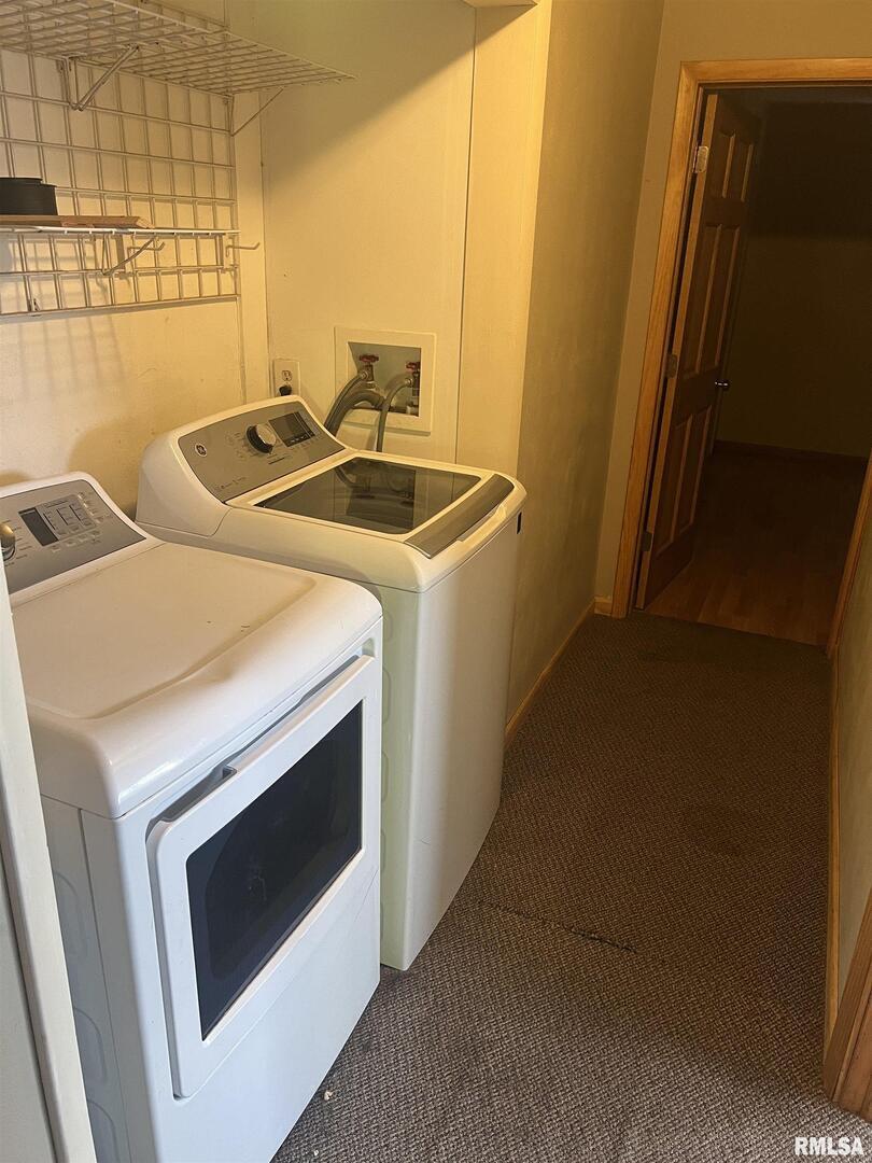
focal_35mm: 26
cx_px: 436
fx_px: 873
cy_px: 582
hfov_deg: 53.1
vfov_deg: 67.3
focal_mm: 5.7
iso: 200
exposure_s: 1/60
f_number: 1.5
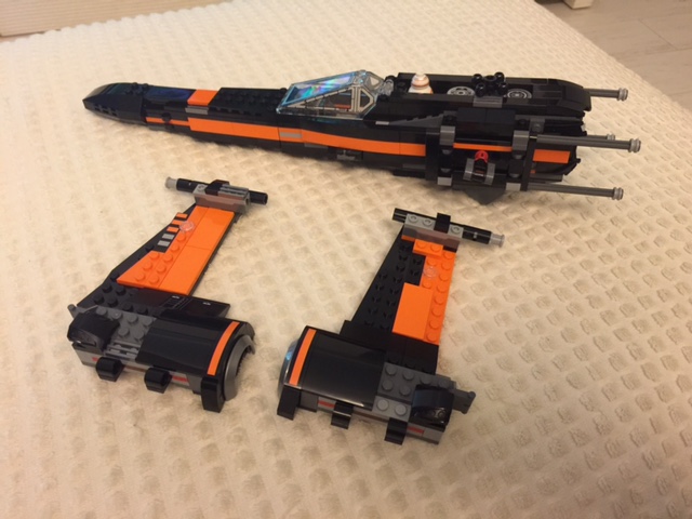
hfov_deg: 61.7
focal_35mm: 29
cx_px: 346
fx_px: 580
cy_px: 260
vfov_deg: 48.2
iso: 100
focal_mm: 4.15
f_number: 2.2
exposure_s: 1/10
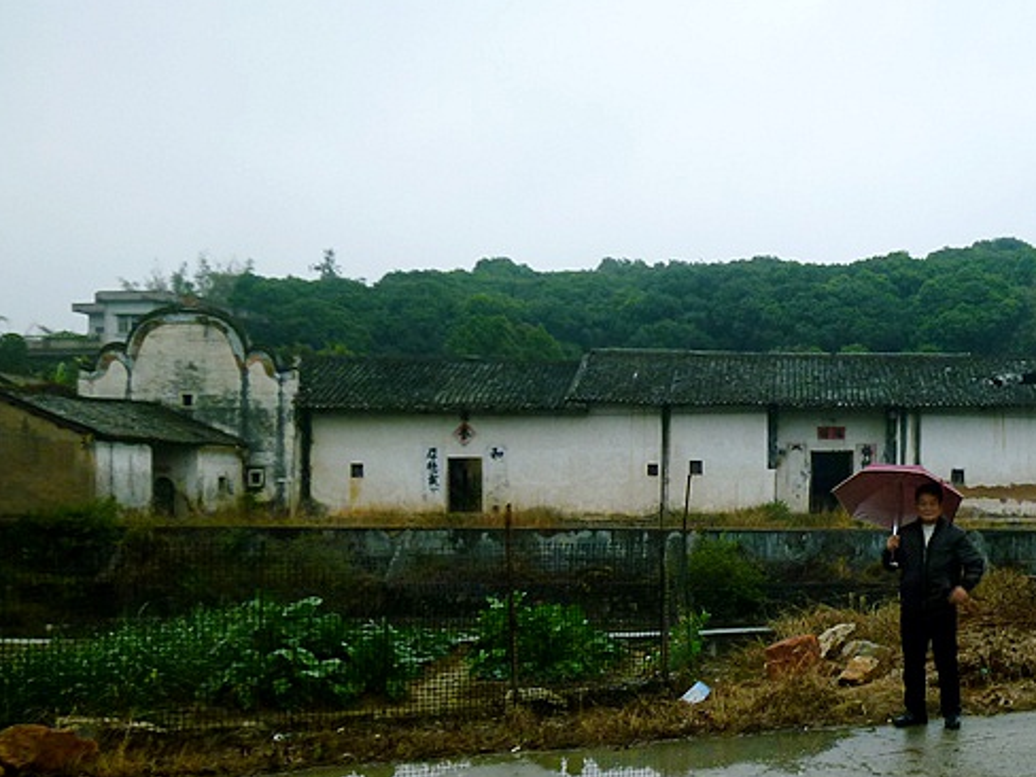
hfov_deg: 43.4
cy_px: 473
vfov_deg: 35.0
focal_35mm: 41
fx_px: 1227
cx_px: 845
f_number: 3.3
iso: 160
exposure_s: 1/30
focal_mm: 4.5
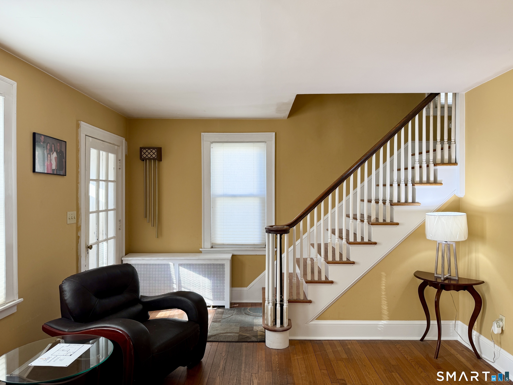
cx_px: 256
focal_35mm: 24
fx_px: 356
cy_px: 192
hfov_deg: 71.6
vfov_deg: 56.8
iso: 100
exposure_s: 1/121
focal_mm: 6.76
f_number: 1.78
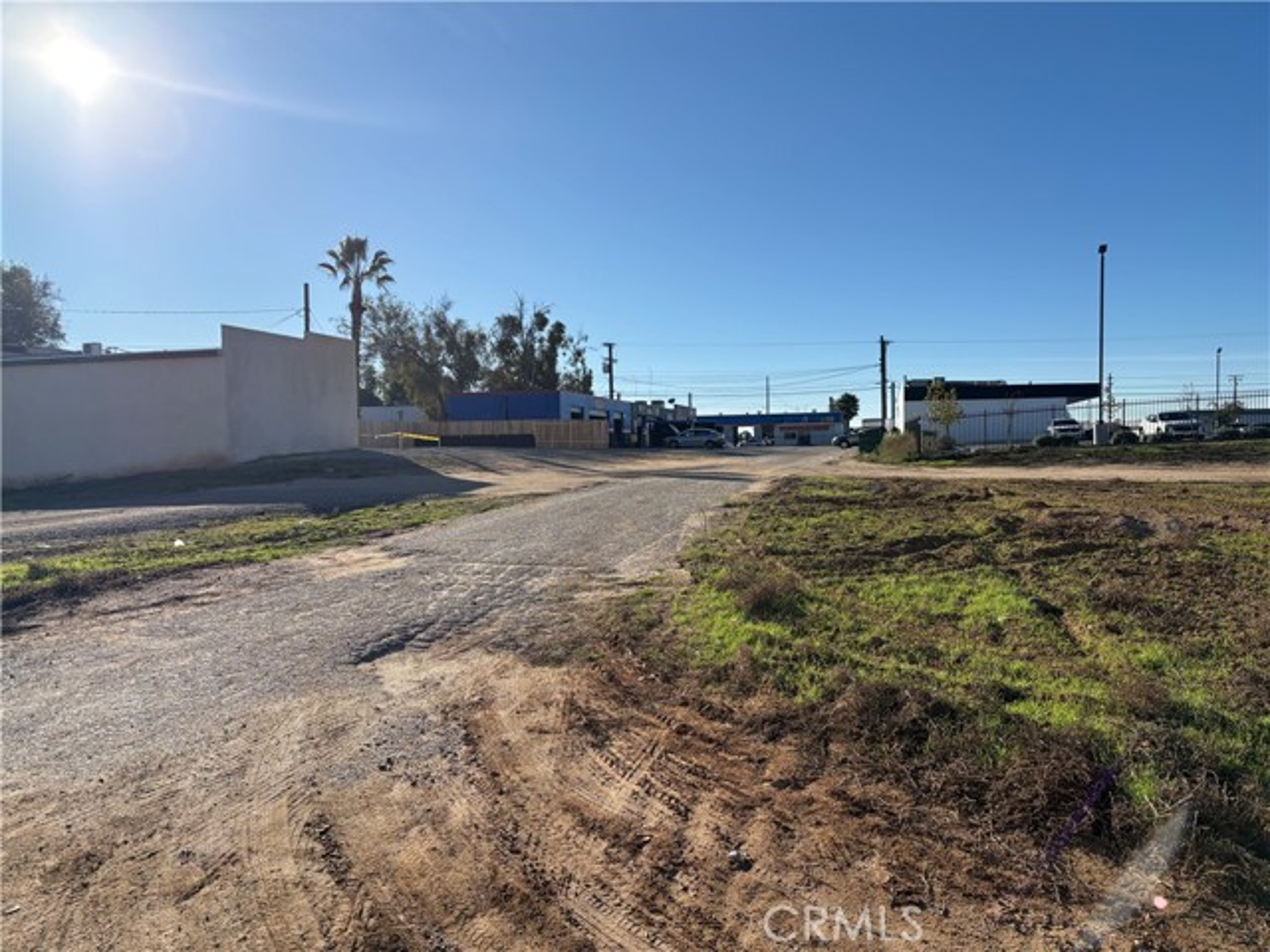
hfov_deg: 67.3
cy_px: 476
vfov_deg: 53.1
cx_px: 635
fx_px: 954
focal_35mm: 26
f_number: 1.6
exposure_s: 1/4608
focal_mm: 5.96
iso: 50
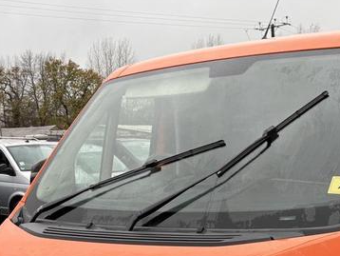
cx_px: 224
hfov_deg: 29.6
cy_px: 277
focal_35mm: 65
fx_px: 639
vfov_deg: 21.5
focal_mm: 5.96
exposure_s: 1/122
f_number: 1.6
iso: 50
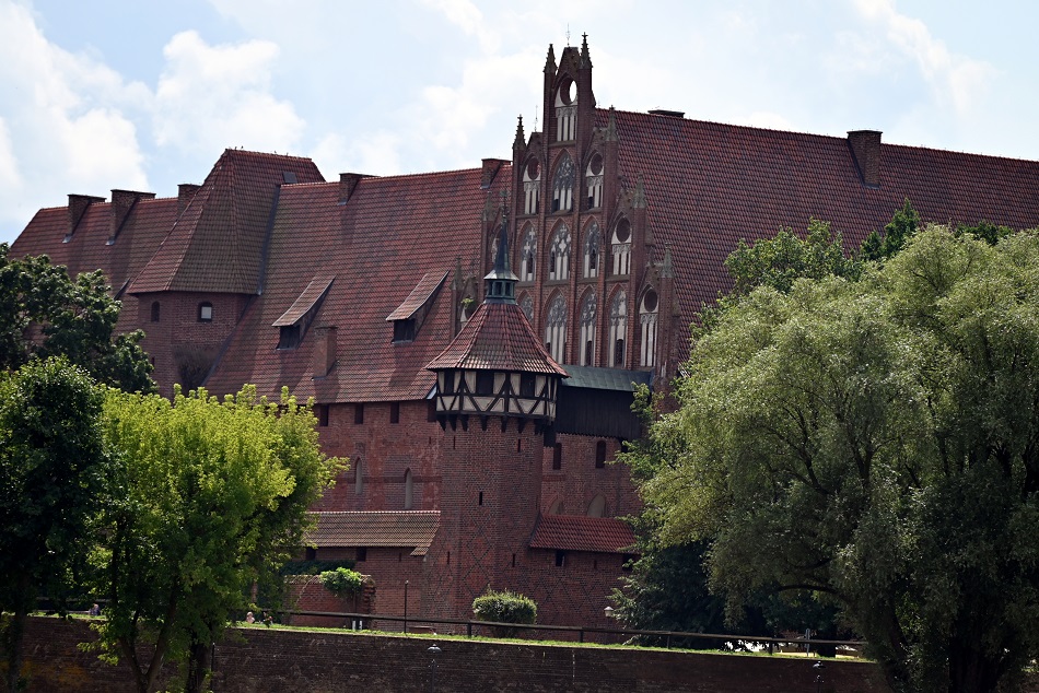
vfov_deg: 6.9
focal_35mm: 200
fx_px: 5774
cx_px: 520
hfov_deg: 10.3
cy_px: 346
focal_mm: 200
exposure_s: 1/1250
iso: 200
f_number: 5.6
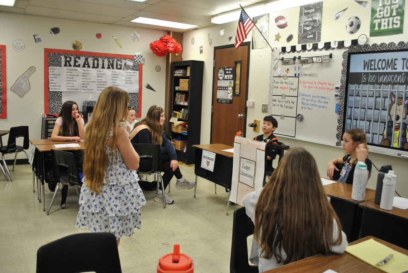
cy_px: 136
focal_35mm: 30
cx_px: 204
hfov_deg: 61.9
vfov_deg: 43.7
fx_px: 340
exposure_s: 1/30
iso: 200
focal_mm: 20
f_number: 3.8
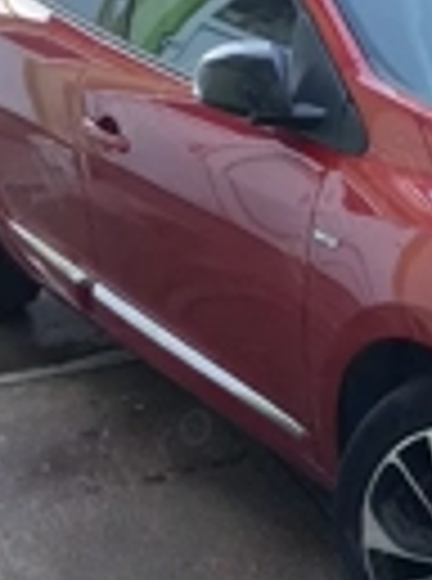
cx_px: 508
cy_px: 216
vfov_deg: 23.3
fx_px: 1405
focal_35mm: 84
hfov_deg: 16.8
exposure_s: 1/100
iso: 250
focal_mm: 4
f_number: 1.8
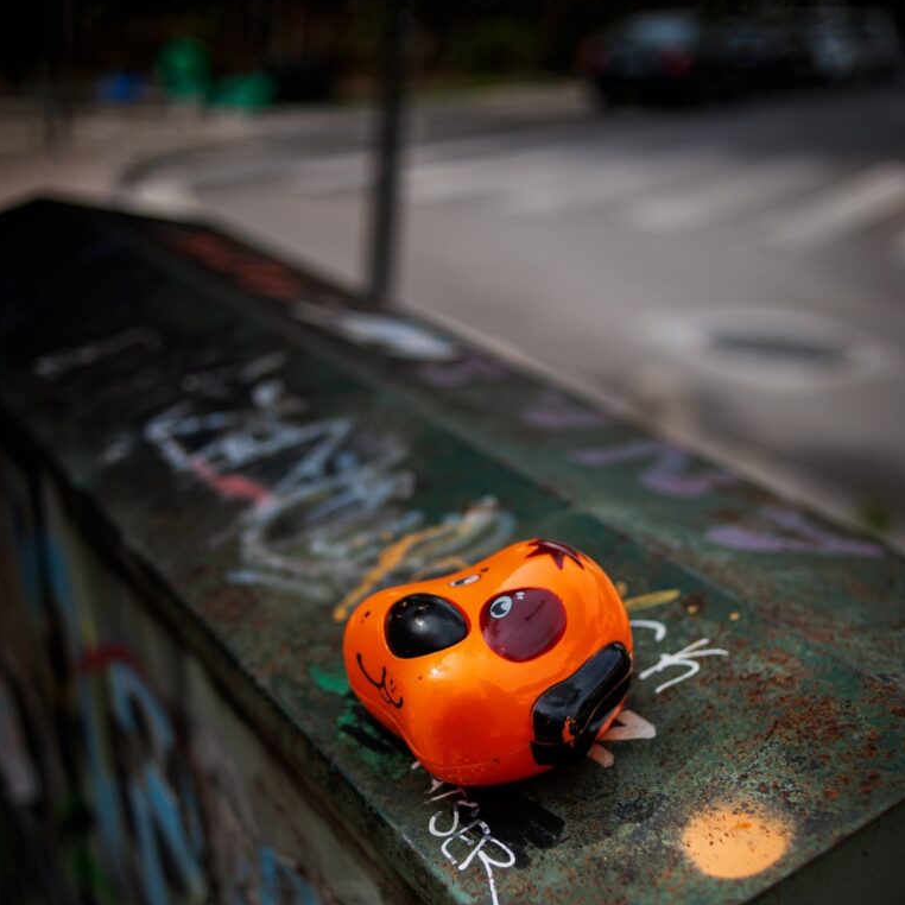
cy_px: 584
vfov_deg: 37.2
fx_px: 1331
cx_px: 452
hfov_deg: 37.6
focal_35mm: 45
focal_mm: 35
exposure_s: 1/2500
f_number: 2.8
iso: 200
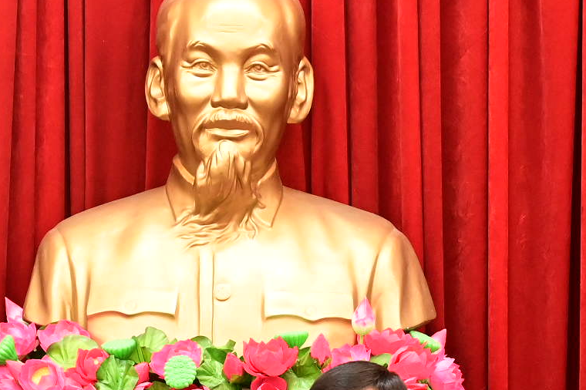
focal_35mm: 418
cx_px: 317
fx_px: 6801
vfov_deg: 3.3
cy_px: 453
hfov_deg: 4.9
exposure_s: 1/125
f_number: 4.5
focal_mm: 105
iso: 2500
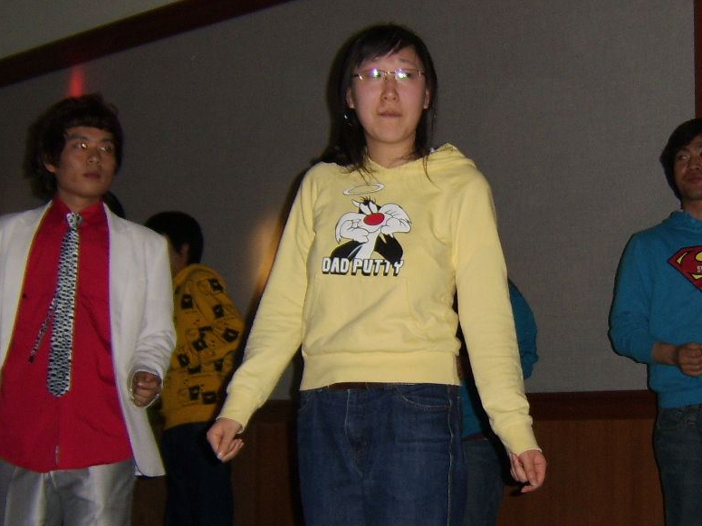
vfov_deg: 22.9
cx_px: 532
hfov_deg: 29.8
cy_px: 292
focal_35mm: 64
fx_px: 1298
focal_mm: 8.13
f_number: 2.7
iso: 100
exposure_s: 1/125
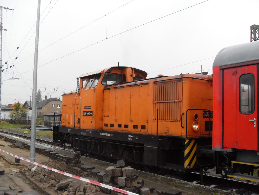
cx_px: 130
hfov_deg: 54.0
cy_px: 98
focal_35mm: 34
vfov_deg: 41.8
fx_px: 254
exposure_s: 1/90
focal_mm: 6.3
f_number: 2.8
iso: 100
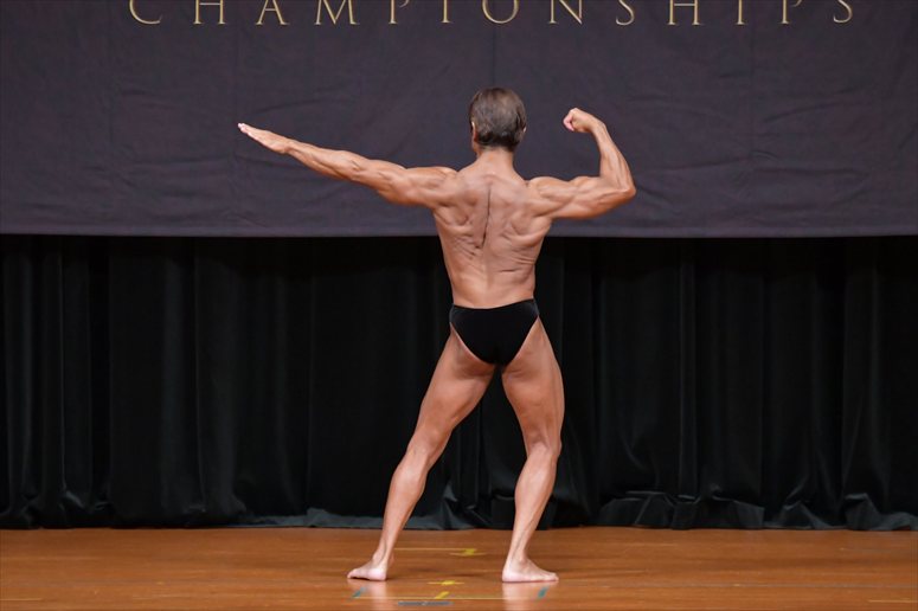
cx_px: 459
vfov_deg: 5.1
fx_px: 6882
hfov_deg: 7.6
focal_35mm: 270
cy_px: 306
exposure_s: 1/400
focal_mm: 180
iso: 5000
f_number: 5.6
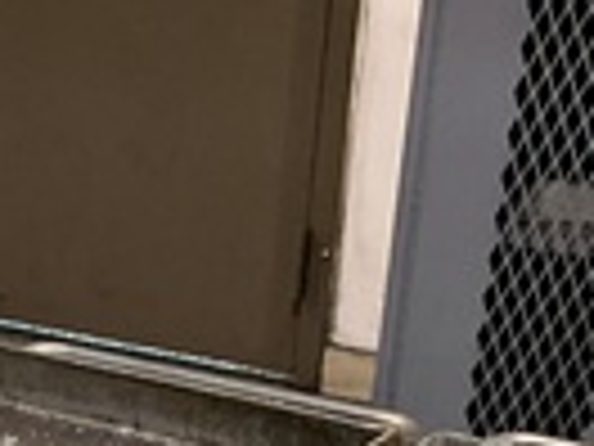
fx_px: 2162
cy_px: 1077
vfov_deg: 10.2
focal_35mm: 126
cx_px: -261
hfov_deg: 14.7
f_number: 1.8
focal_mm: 4.25
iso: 320
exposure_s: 1/40
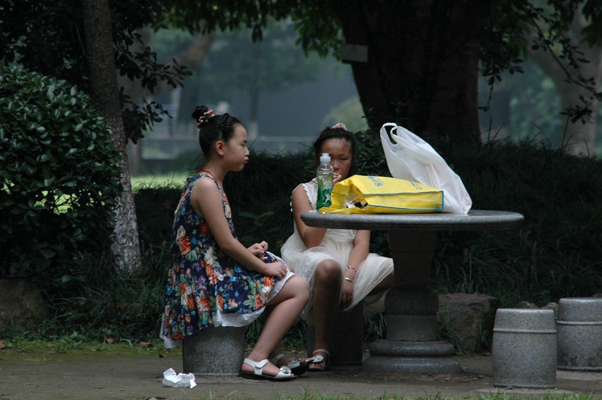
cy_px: 200
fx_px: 5263
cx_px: 301
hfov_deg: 6.5
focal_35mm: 315
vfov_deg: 4.4
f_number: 7.1
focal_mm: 210
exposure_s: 1/125
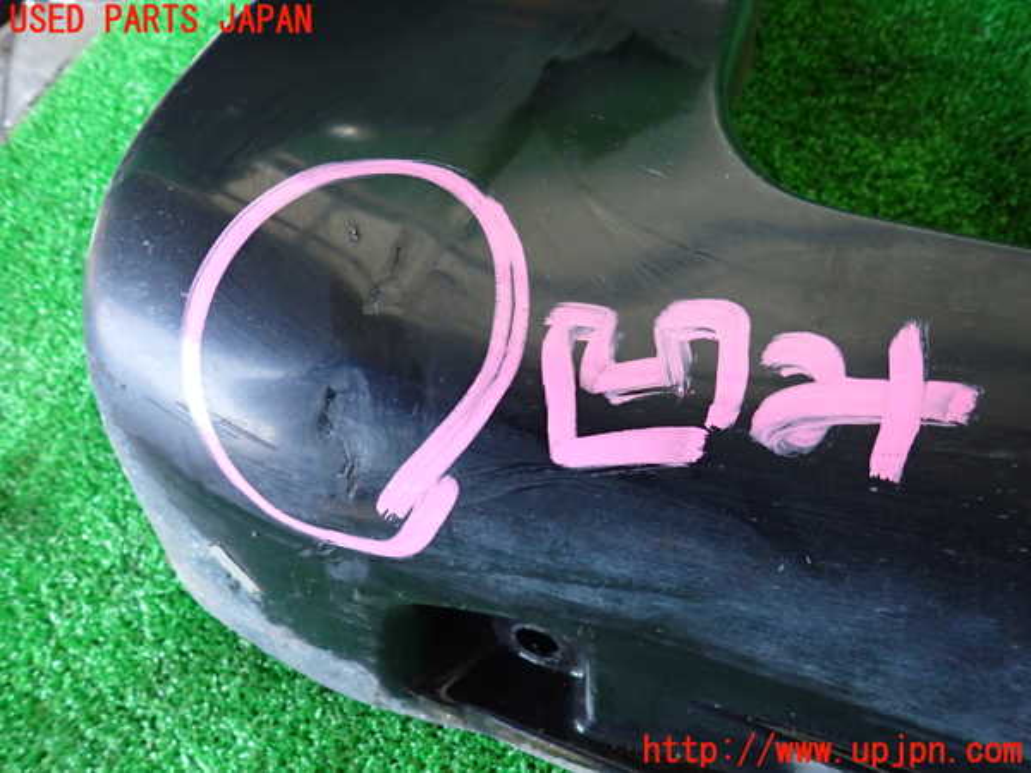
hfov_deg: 69.4
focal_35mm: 25
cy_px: 386
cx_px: 516
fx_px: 745
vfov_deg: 54.9
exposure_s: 1/30
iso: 800
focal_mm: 4.5
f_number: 2
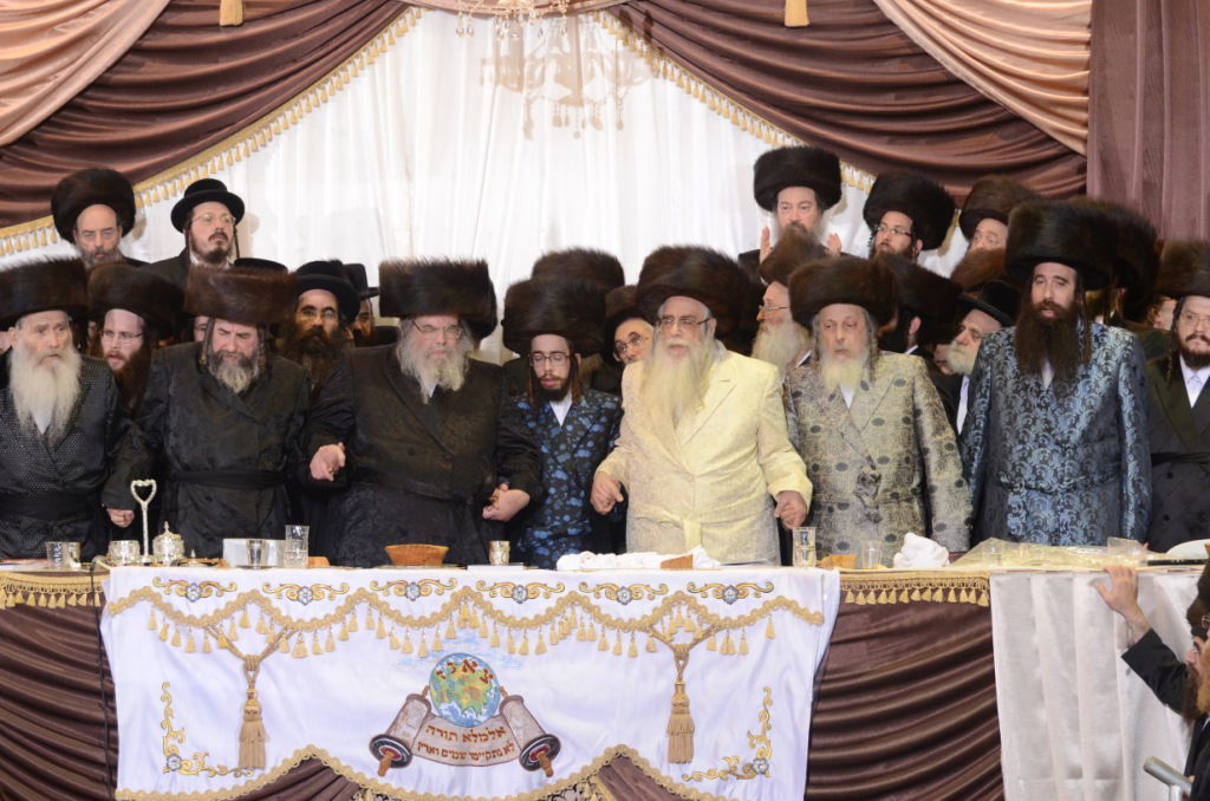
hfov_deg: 19.5
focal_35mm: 105
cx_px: 605
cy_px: 400
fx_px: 3521
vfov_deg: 13.0
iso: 1250
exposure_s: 1/100
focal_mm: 70
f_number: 5.6
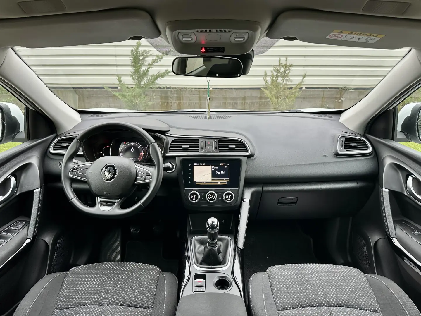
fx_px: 292
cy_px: 158
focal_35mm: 24
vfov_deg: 56.8
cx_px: 210
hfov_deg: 71.6
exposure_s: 1/111
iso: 160
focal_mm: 6.86
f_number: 1.78
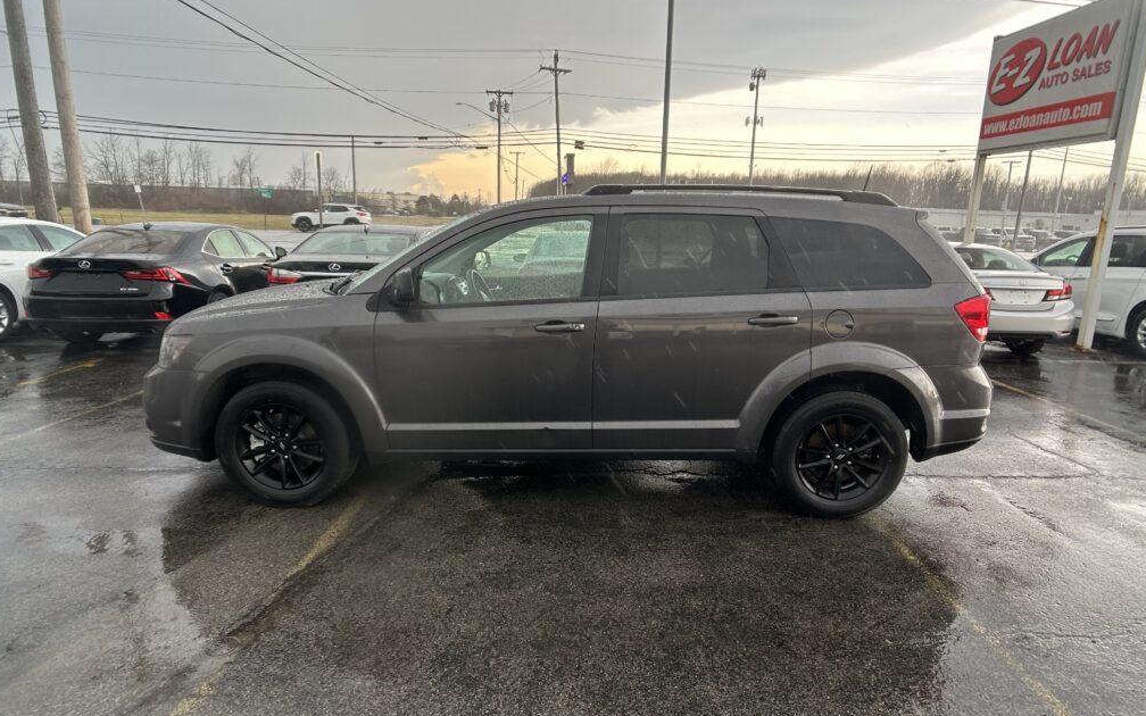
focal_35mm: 28
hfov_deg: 66.5
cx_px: 574
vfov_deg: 44.5
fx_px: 875
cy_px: 348
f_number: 1.5
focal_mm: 5.7
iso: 50
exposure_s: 1/333
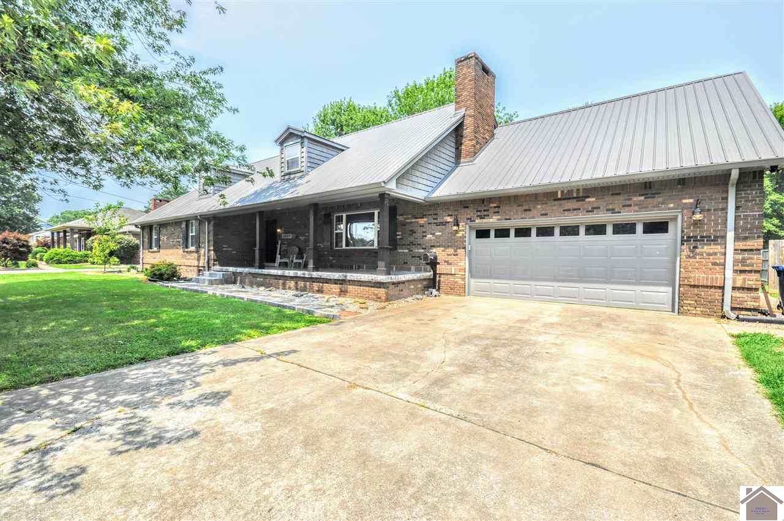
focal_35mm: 15
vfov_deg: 77.2
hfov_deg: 100.5
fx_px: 326
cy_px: 260
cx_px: 392
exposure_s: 1/320
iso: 200
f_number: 9
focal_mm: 10
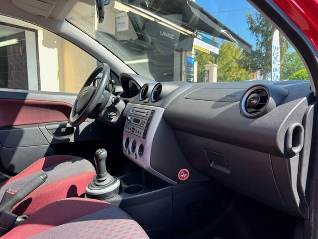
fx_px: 239
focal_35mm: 26
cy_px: 120
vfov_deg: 53.1
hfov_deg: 67.3
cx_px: 159
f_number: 1.5
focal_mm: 5.7
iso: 50
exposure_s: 1/552
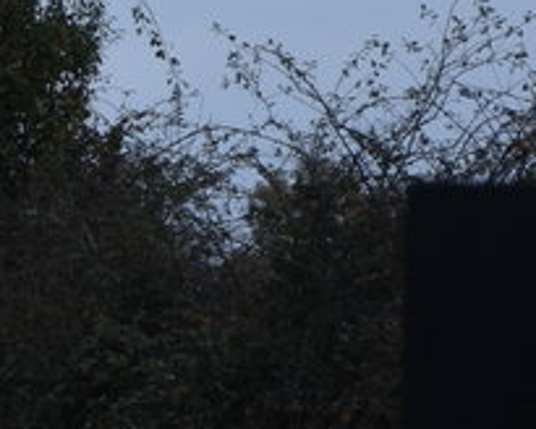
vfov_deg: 2.0
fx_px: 12009
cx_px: -800
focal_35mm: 757
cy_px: 322
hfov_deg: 2.5
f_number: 5.6
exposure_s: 1/320
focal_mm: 92
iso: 125
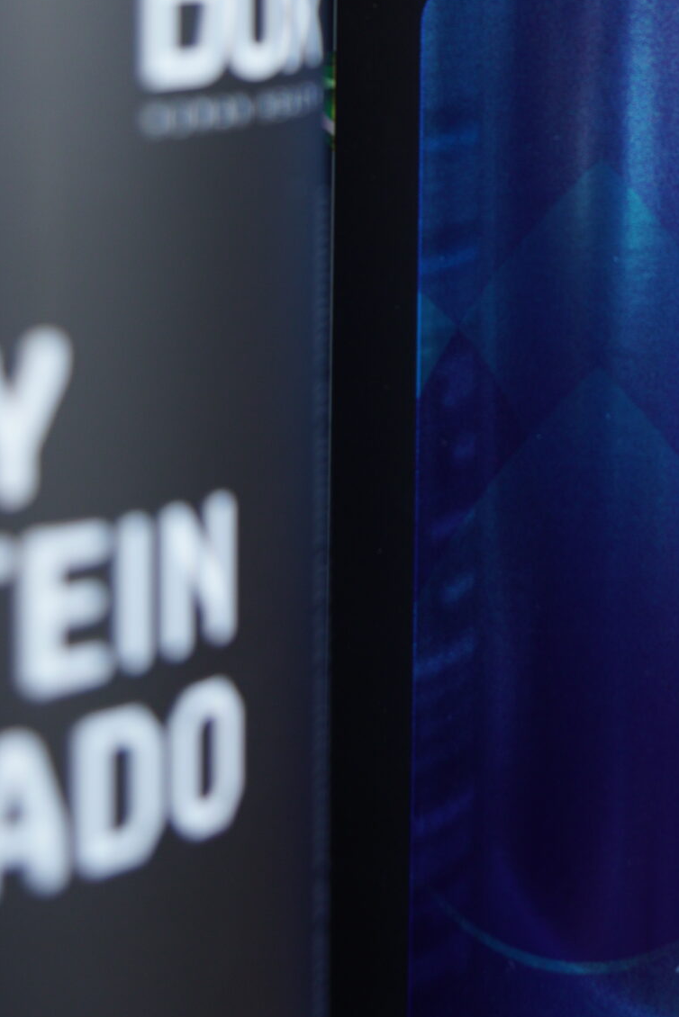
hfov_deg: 12.1
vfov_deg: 17.6
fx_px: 3170
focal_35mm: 112
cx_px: 666
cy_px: -100
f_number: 2.8
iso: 125
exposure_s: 1/50
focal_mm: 33
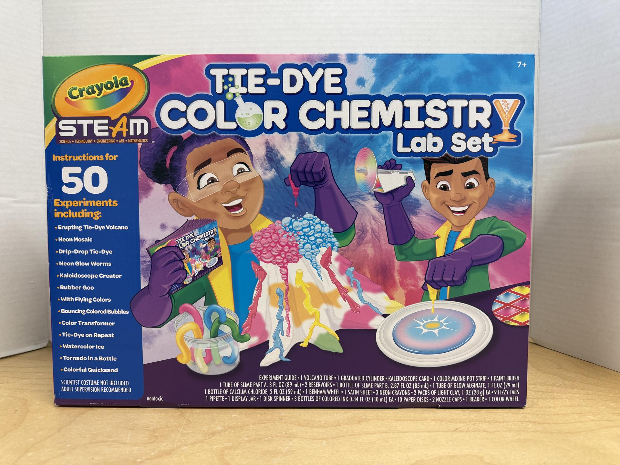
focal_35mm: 24
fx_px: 430
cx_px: 310
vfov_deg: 56.8
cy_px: 232
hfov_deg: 71.6
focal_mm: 6.76
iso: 125
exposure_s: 1/120
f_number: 1.78
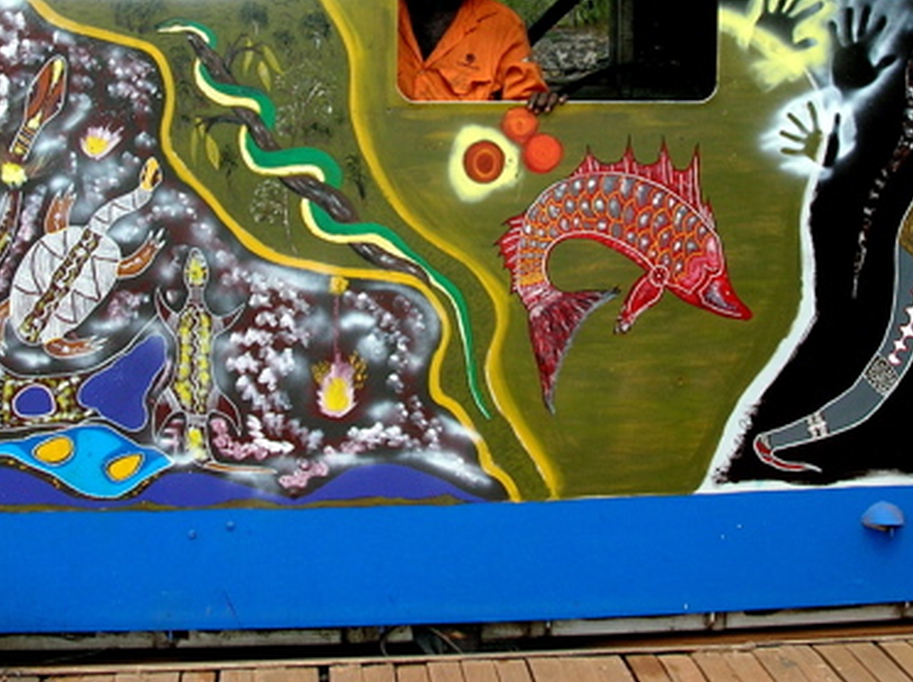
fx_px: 1633
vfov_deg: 23.2
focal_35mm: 62
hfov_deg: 31.2
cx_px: 501
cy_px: 130
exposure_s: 1/269
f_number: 3.7
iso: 50
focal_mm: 6
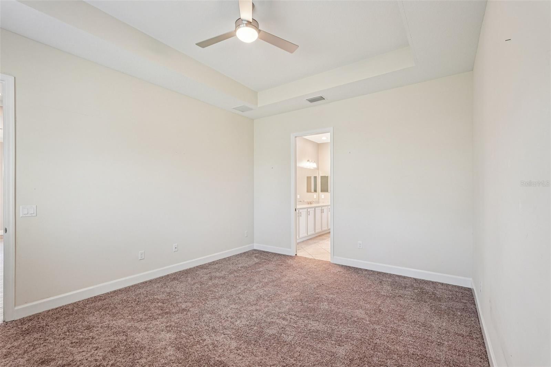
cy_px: 184
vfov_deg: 73.7
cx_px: 276
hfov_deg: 96.7
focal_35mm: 16
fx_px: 245
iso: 400
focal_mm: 16
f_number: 8
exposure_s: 1/10
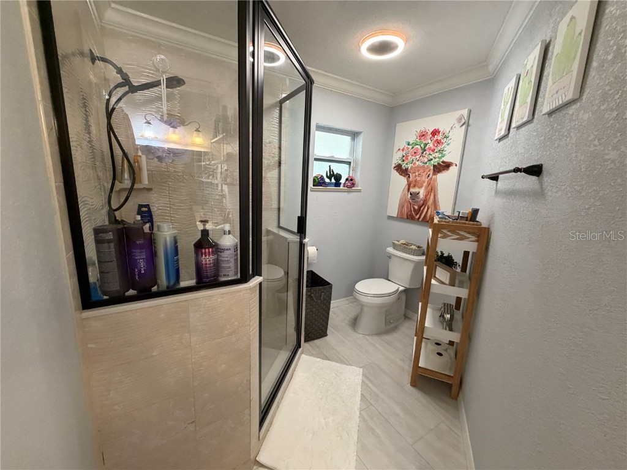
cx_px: 314
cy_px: 235
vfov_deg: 85.7
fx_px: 254
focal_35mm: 14
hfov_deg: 102.1
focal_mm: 2.22
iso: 320
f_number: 2.2
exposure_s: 1/60
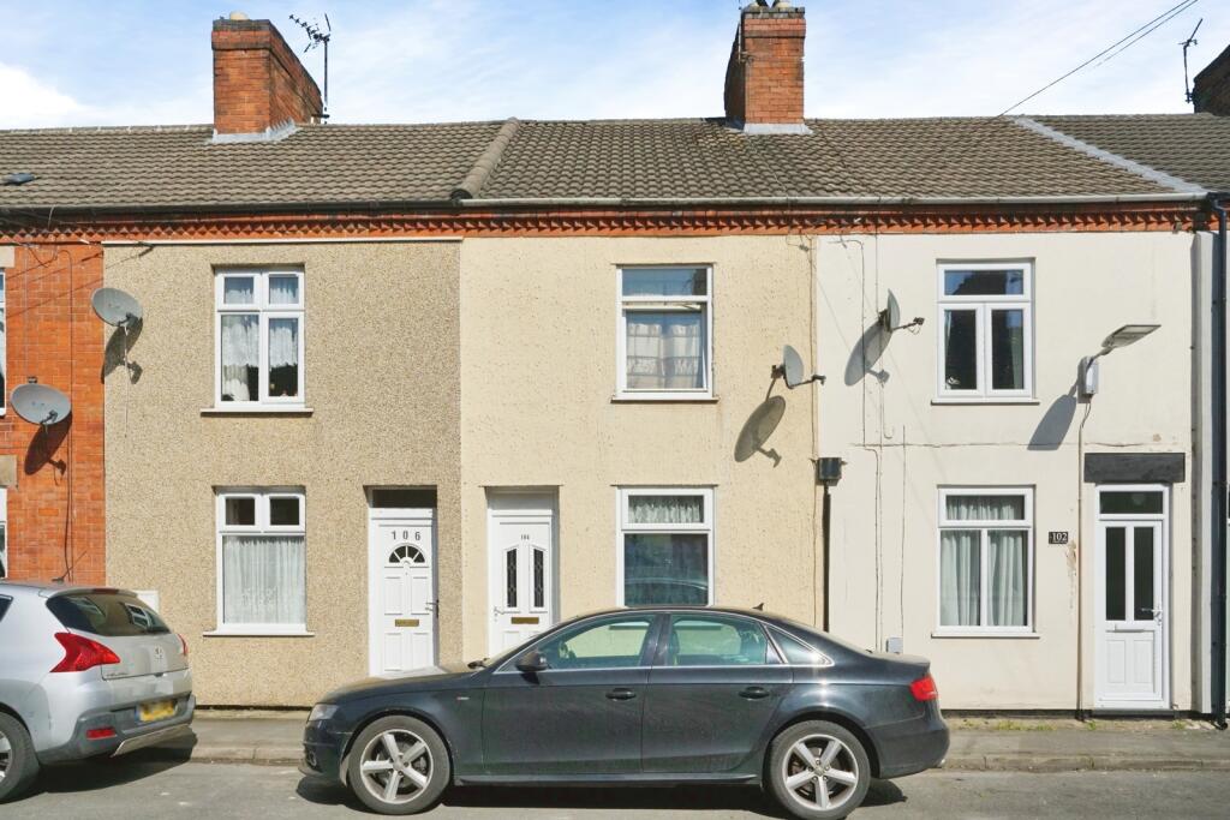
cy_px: 410
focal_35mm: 23
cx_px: 615
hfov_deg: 76.1
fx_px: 786
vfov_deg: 55.1
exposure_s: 1/6400
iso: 1250
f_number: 9
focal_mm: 23
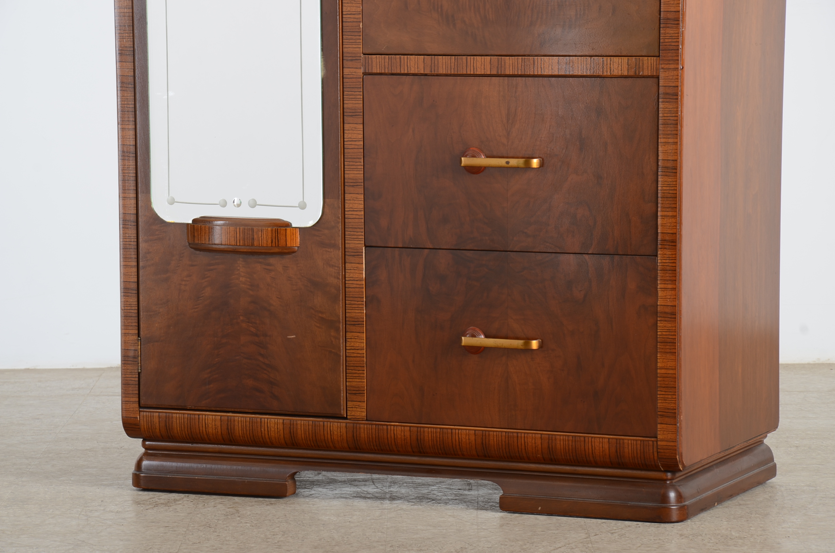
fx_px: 3646
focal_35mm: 158
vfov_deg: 8.7
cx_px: 418
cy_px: 276
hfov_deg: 13.1
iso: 125
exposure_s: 1/160
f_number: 10
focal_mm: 105
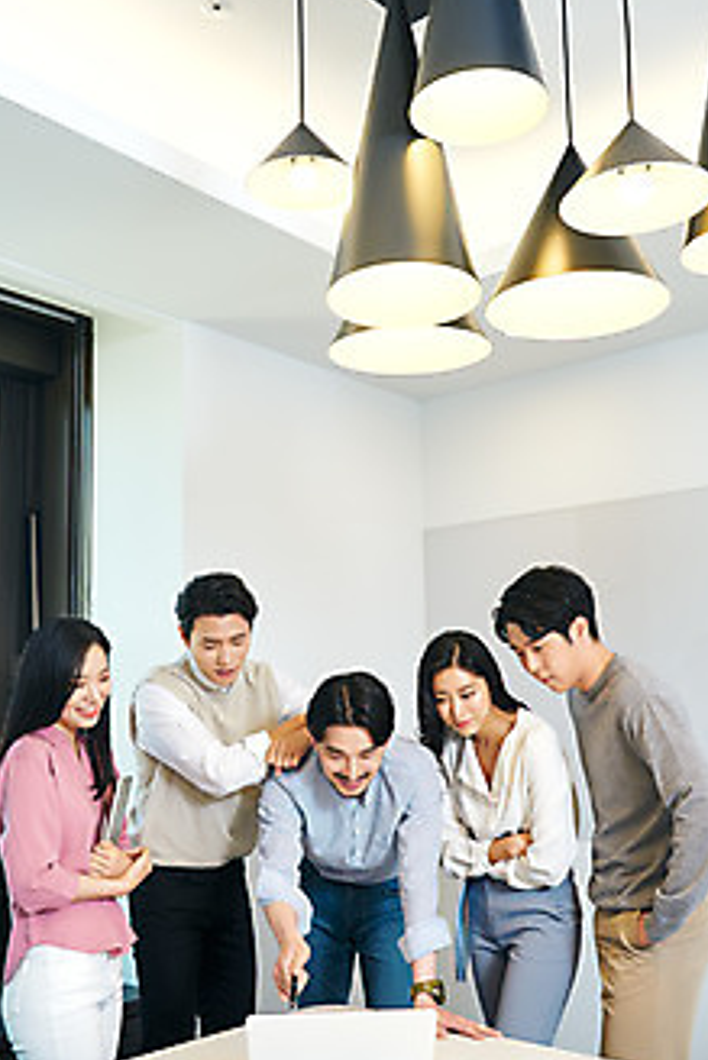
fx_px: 1149
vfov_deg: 49.5
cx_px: 348
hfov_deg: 34.2
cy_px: 575
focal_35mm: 39
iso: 250
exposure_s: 1/80
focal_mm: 32
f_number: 5.6
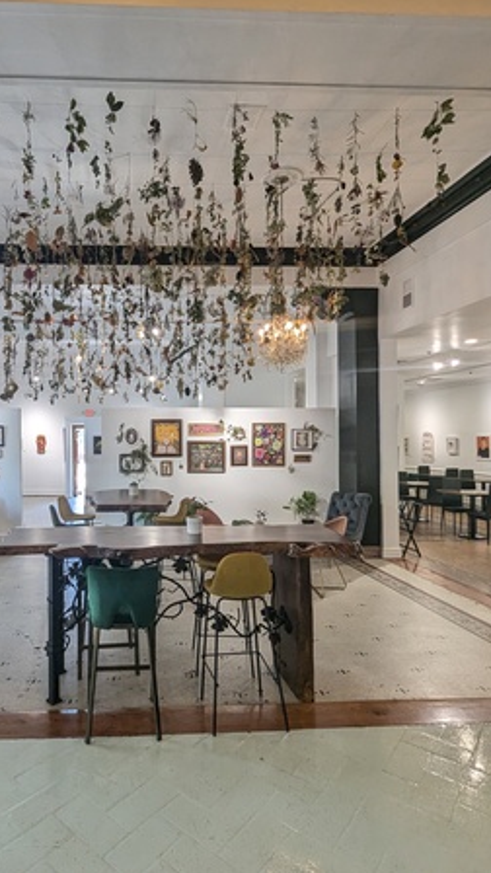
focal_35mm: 19
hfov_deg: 56.3
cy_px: 436
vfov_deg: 89.6
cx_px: 140
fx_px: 440
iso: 125
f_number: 2.2
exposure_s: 1/60
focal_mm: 1.95
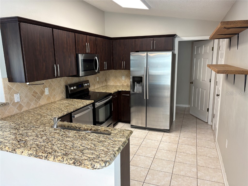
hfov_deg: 67.3
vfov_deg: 53.1
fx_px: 186
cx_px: 124
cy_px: 93
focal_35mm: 26
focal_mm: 5.96
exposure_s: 1/60
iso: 80
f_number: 1.6
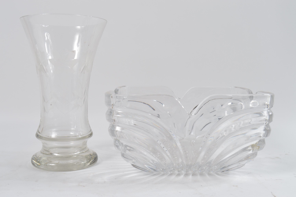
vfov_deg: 34.1
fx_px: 320
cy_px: 98
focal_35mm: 39
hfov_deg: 49.6
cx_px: 148
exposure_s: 1/80
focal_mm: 26
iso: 100
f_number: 7.1
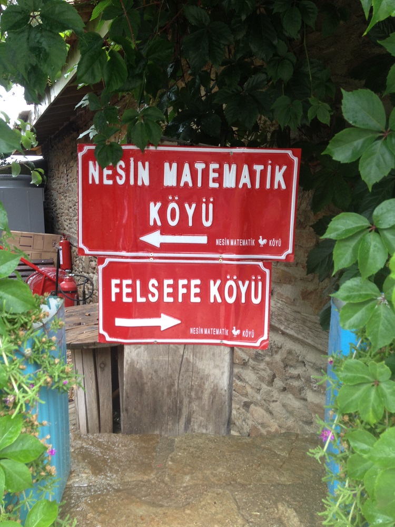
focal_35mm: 35
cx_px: 198
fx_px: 533
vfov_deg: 52.6
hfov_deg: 40.7
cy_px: 264
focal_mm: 4.28
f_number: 2.4
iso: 50
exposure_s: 1/20
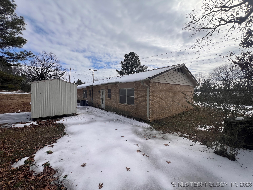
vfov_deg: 89.9
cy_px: 95
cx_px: 126
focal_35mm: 13
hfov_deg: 106.2
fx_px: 95
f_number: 1.8
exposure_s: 1/2538
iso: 32
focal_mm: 1.57
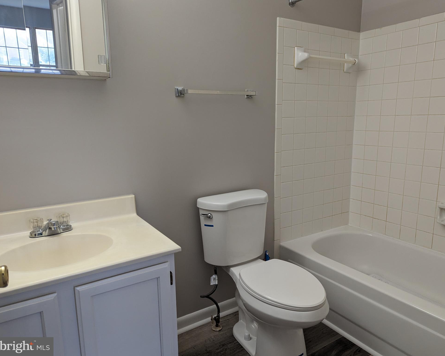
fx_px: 329
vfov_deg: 56.8
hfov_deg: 68.1
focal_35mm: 25
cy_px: 178
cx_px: 232
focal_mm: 6.81
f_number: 1.85
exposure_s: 1/120
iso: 468
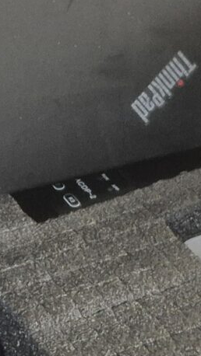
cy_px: 145
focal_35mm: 140
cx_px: -132
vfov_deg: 15.3
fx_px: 1325
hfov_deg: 8.4
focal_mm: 5.4
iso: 800
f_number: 1.8
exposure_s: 1/100
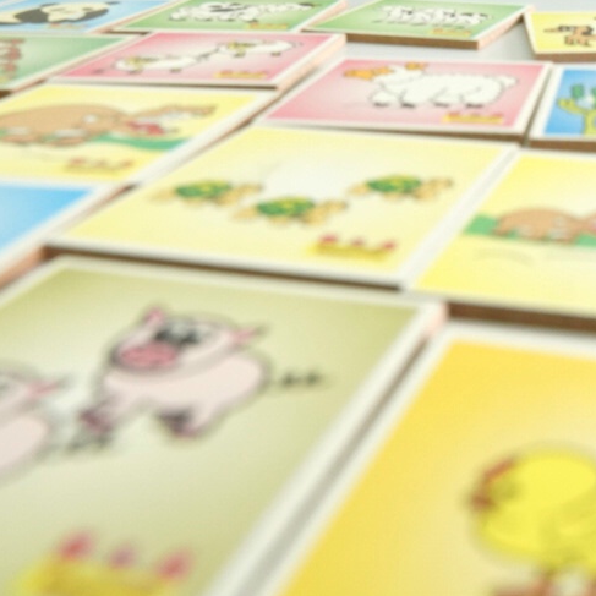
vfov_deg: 33.0
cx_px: 570
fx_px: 935
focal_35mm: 48
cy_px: 27
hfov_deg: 33.0
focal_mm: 17
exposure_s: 1/160
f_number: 9
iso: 2500
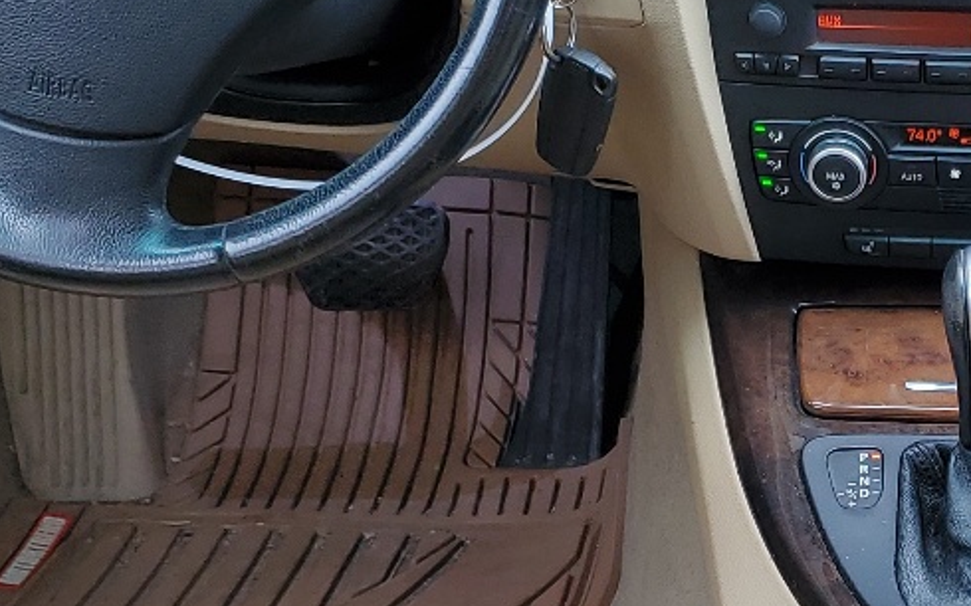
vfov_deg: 14.4
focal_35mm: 90
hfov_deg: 22.1
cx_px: 1007
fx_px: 2381
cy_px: 501
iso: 50
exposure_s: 1/125
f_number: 1.5
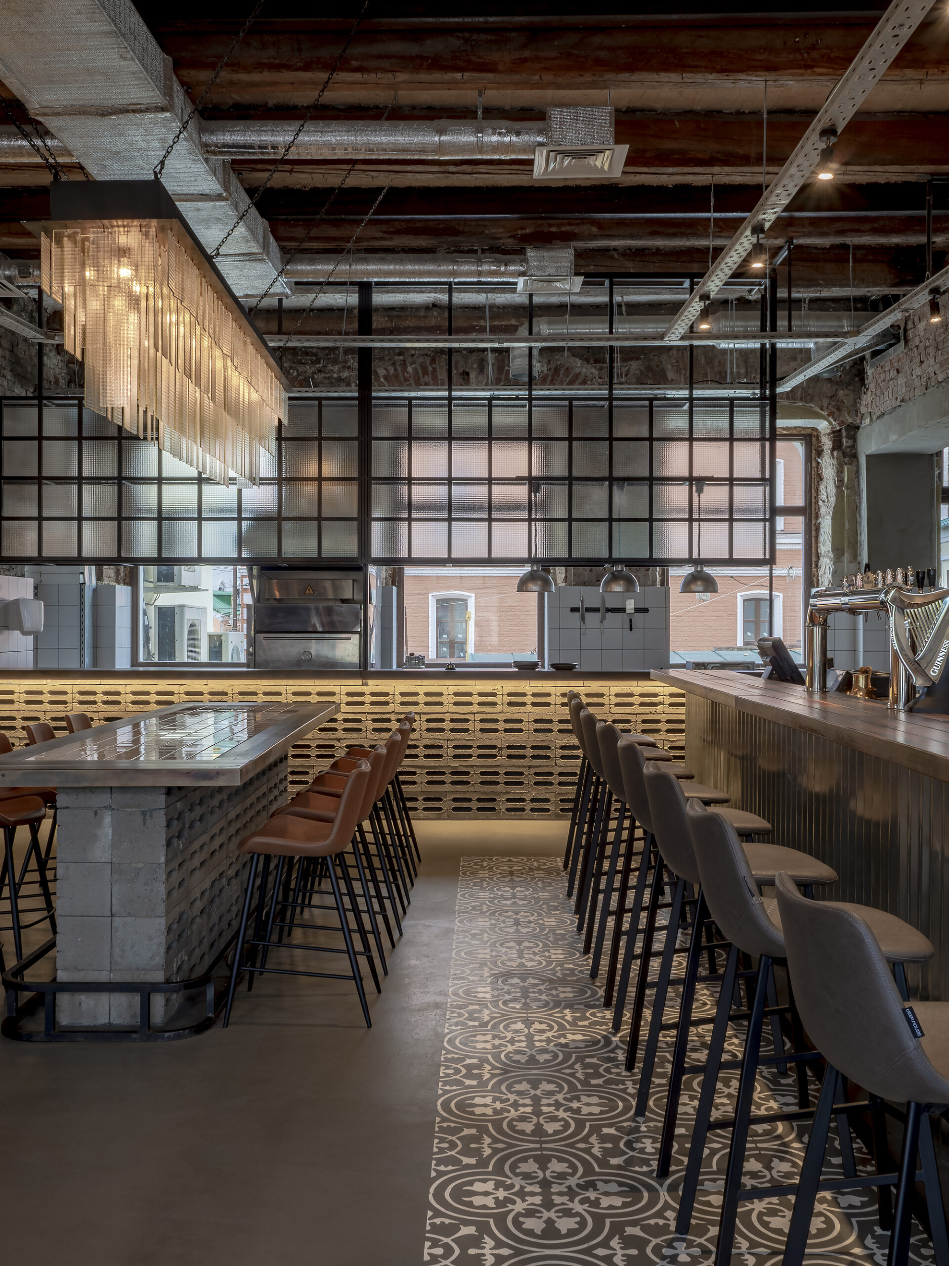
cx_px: 474
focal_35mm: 34
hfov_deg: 41.8
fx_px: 1243
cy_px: 633
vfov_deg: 54.0
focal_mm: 17
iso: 100
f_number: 11
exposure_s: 1/1.67
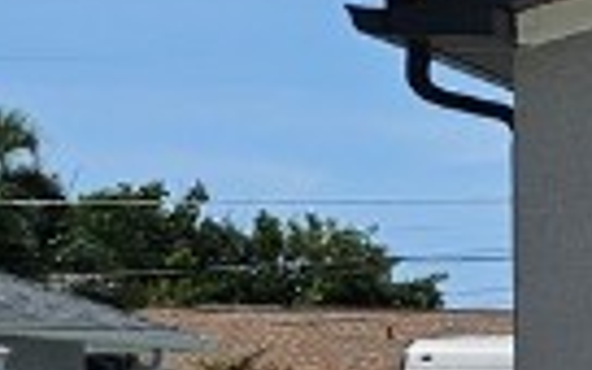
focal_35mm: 184
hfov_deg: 8.2
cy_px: 422
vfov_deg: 7.1
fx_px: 2969
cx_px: 2168
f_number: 1.8
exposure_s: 1/3945
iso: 25
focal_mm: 5.4
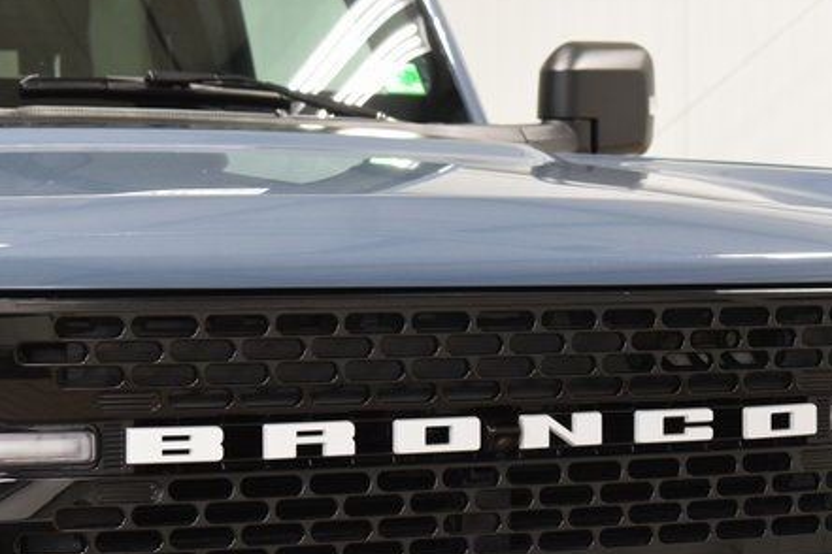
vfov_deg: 11.4
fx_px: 2767
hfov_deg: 17.1
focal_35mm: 120
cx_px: 511
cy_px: 389
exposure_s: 1/60
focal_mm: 55
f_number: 5
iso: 1600
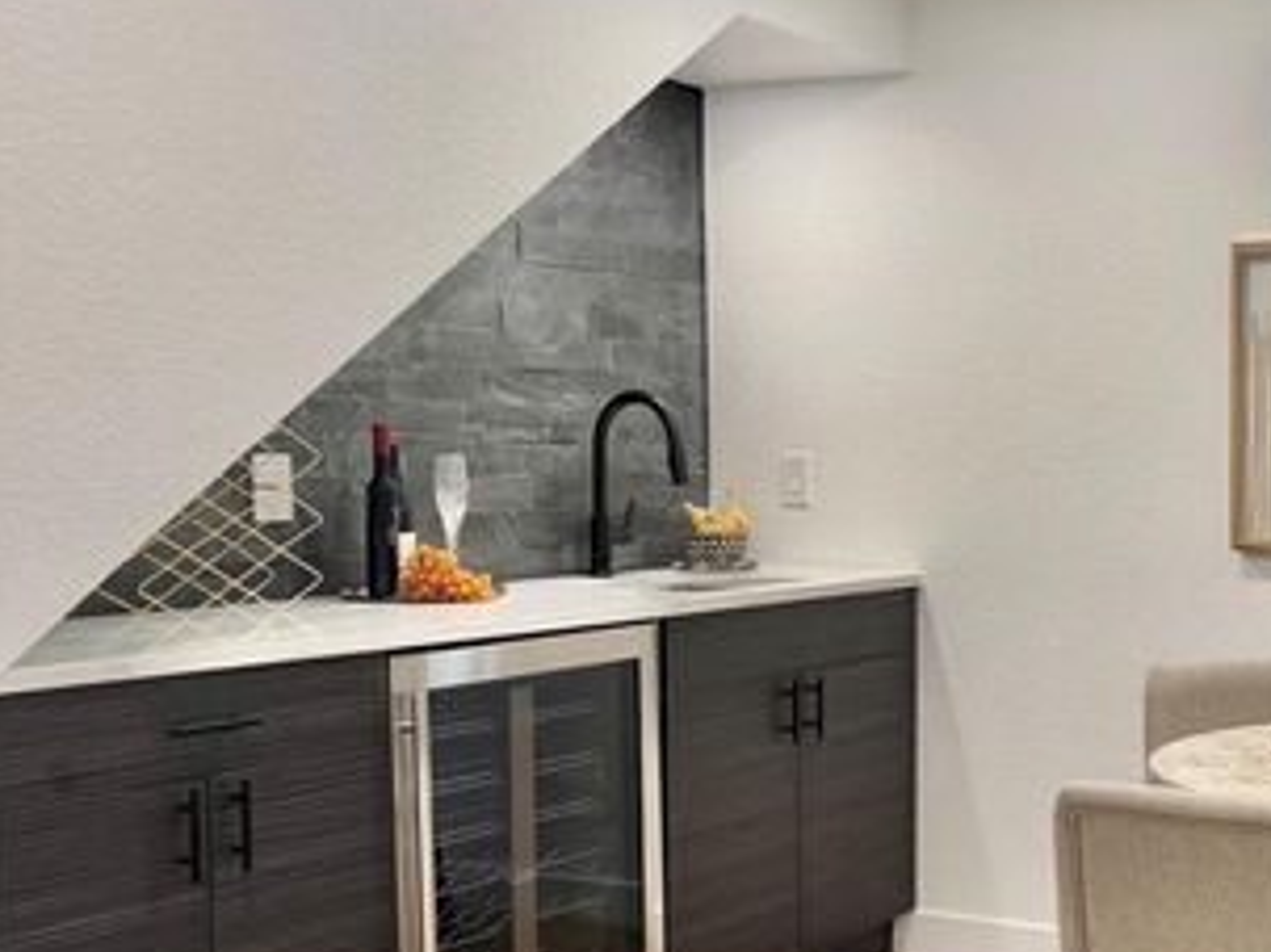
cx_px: 1200
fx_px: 1725
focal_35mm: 47
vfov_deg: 30.8
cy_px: 539
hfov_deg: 37.2
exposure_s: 1/120
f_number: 1.78
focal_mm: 6.76
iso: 160
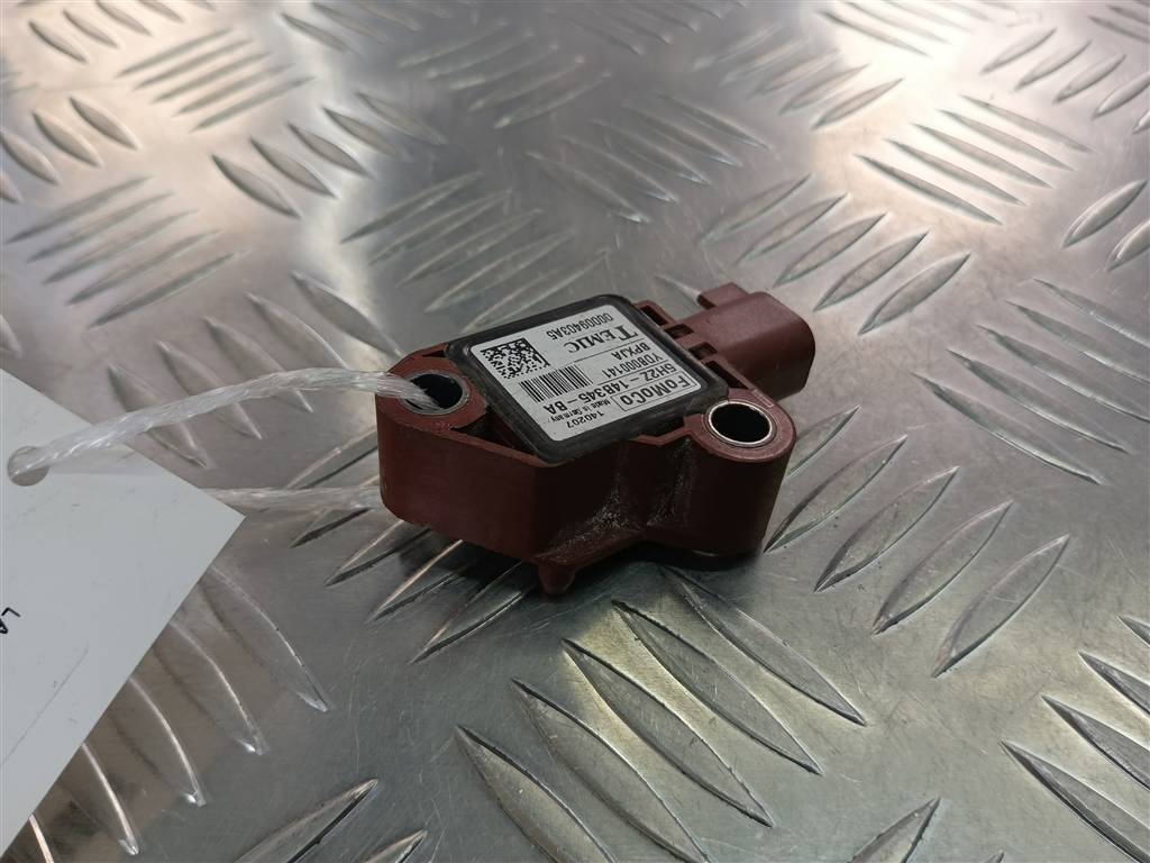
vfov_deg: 51.4
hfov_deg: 65.3
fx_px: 897
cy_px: 432
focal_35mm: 27
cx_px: 575
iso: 83
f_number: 1.6
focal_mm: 4.11
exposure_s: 1/100
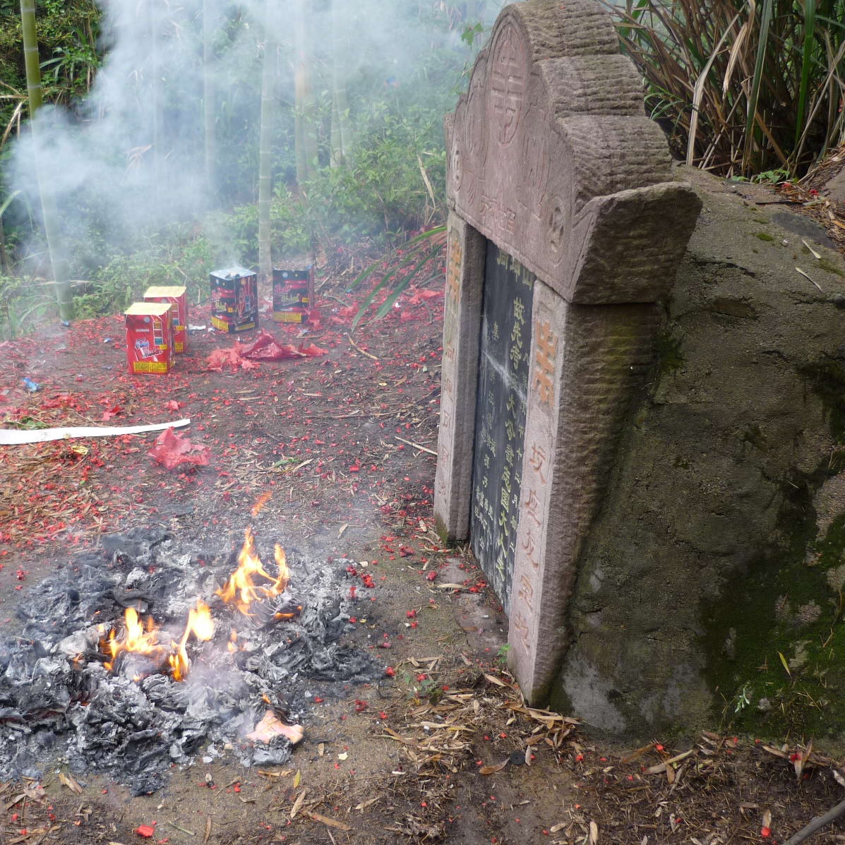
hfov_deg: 42.4
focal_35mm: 39
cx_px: 294
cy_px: 423
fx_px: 1077
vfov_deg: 42.8
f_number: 2.8
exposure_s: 1/50
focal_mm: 5.5
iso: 100
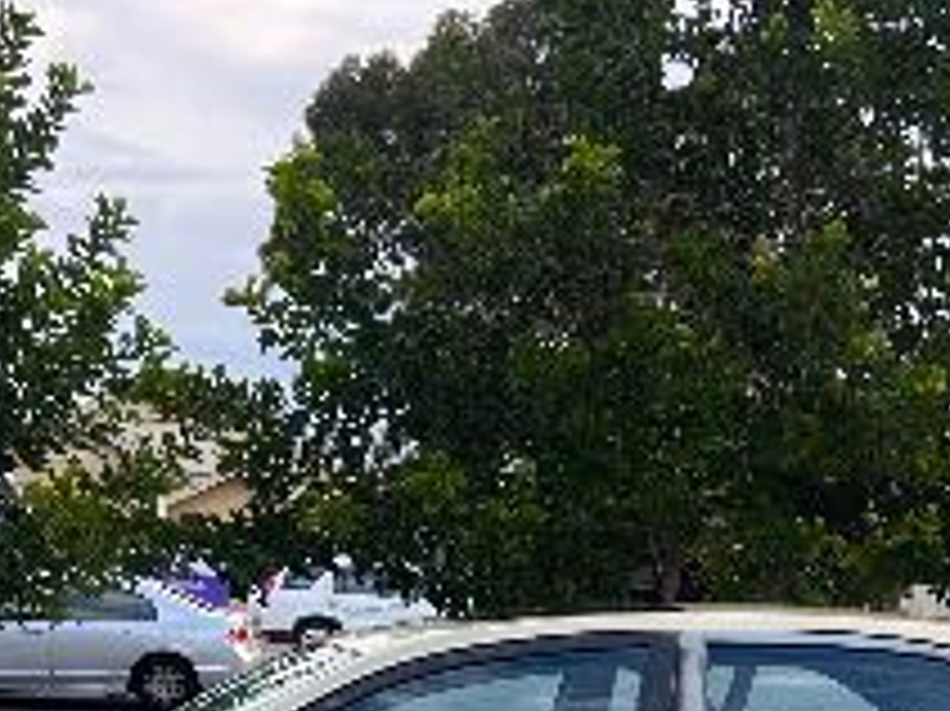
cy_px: 958
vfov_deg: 18.3
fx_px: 2030
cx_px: 518
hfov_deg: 26.3
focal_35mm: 74
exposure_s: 1/359
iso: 50
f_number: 1.5
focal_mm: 5.7
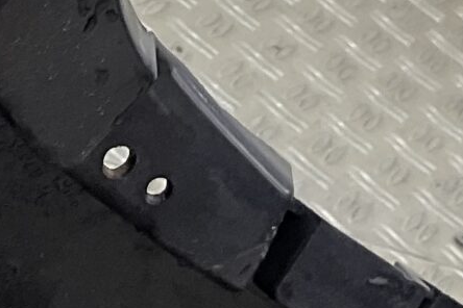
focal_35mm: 174
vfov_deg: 7.1
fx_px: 2238
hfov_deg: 11.8
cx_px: 145
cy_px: -602
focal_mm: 3
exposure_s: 1/100
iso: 20
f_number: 1.8
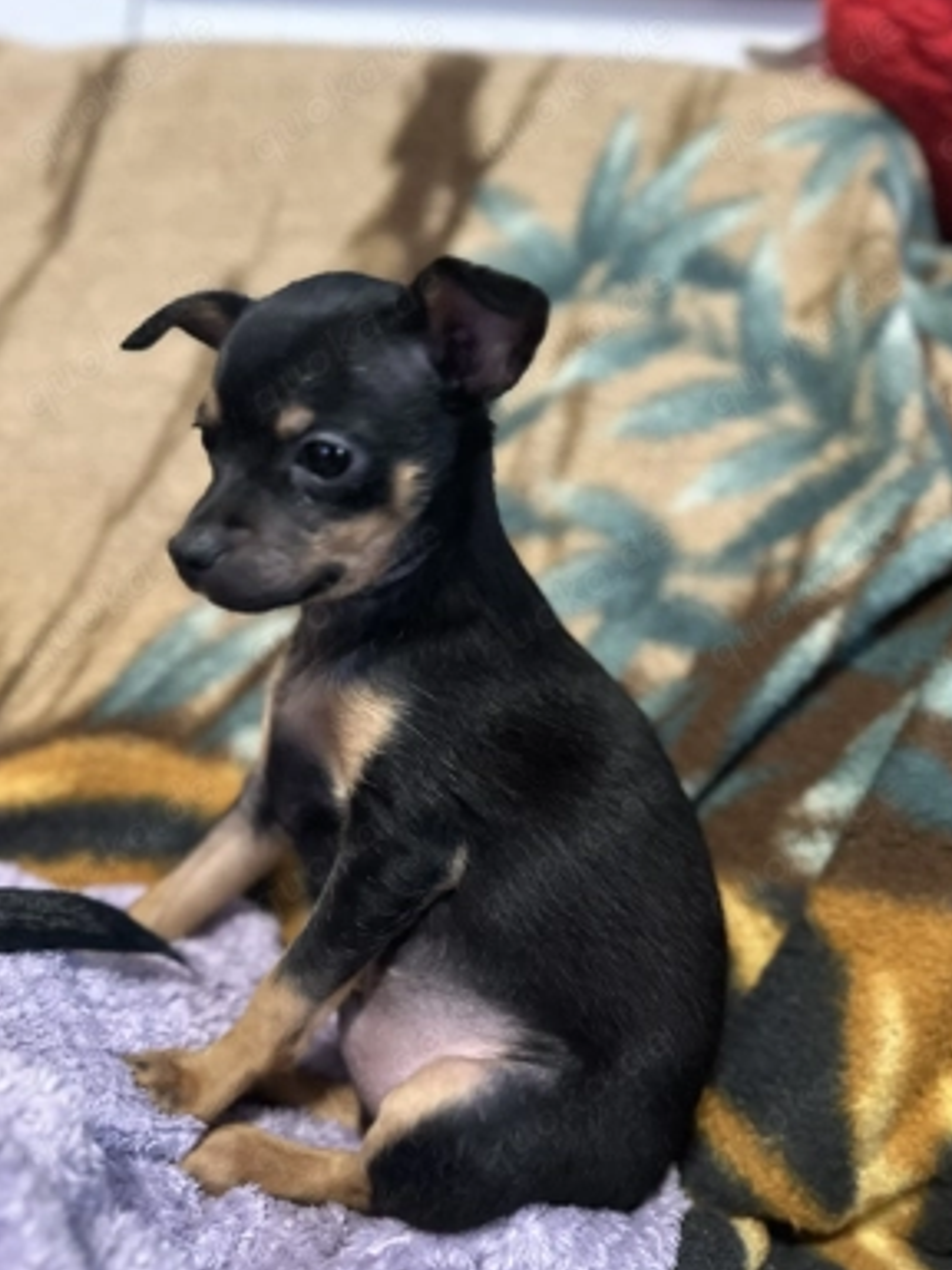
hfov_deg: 54.9
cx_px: 466
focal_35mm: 25
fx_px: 917
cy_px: 645
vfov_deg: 69.4
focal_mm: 6.86
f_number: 1.78
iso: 800
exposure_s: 1/33
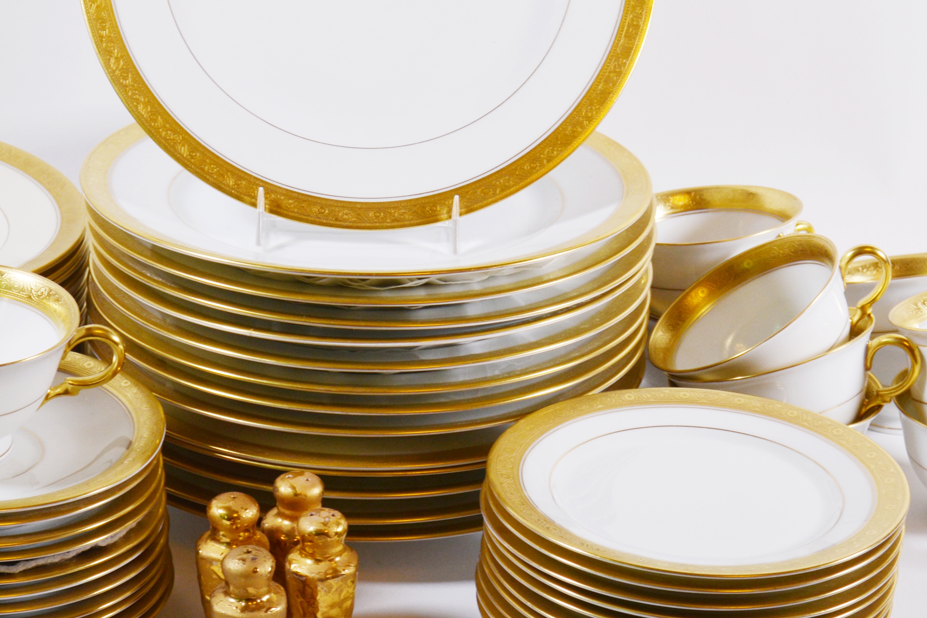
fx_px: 2214
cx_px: 443
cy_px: 219
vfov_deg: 15.9
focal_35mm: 86
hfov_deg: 23.6
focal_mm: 26
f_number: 5.6
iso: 200
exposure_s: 1/125
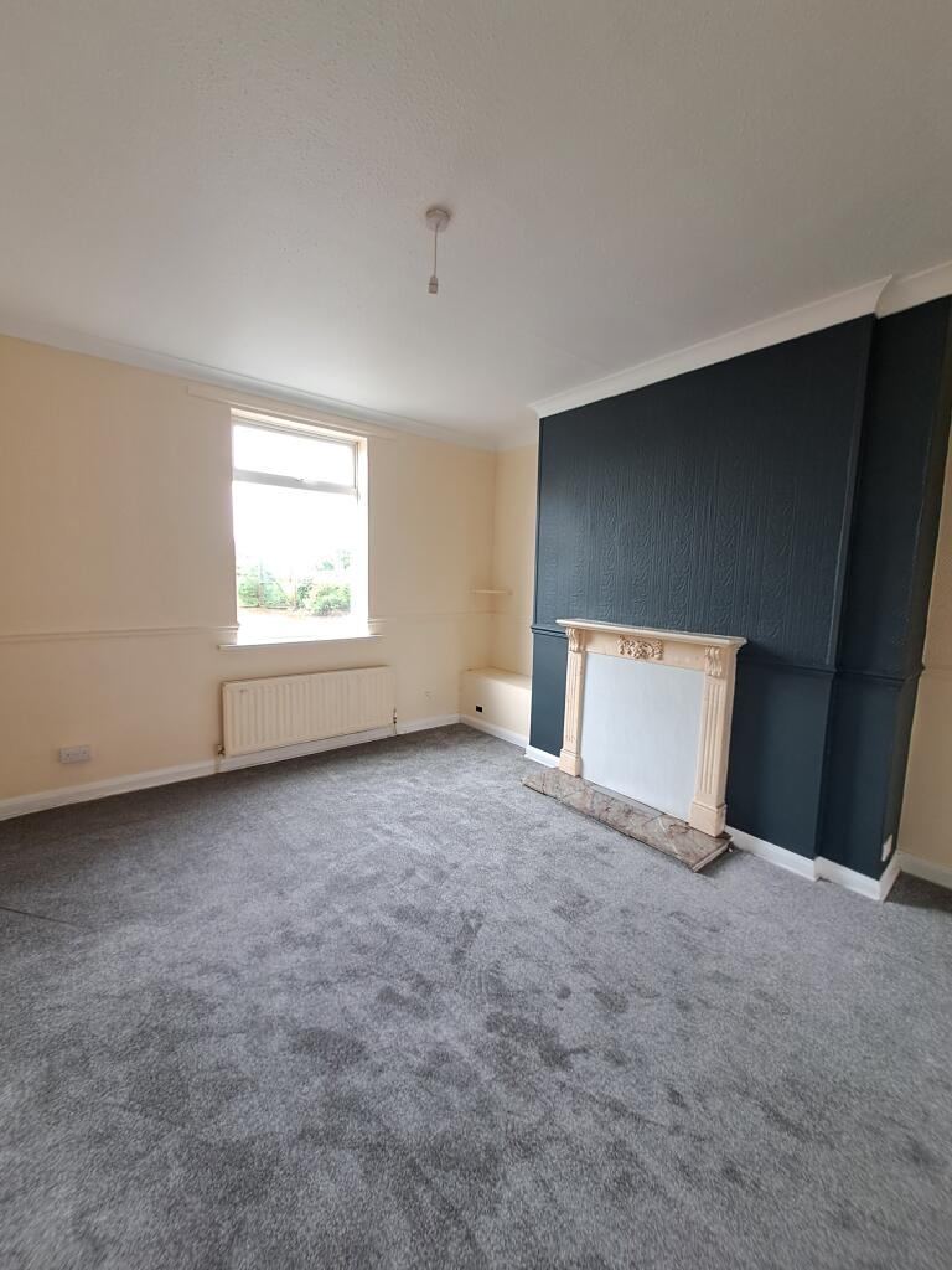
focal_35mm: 13
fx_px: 477
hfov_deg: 89.9
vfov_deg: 106.2
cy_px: 635
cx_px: 476
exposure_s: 1/50
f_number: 2.2
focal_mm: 1.42
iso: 80
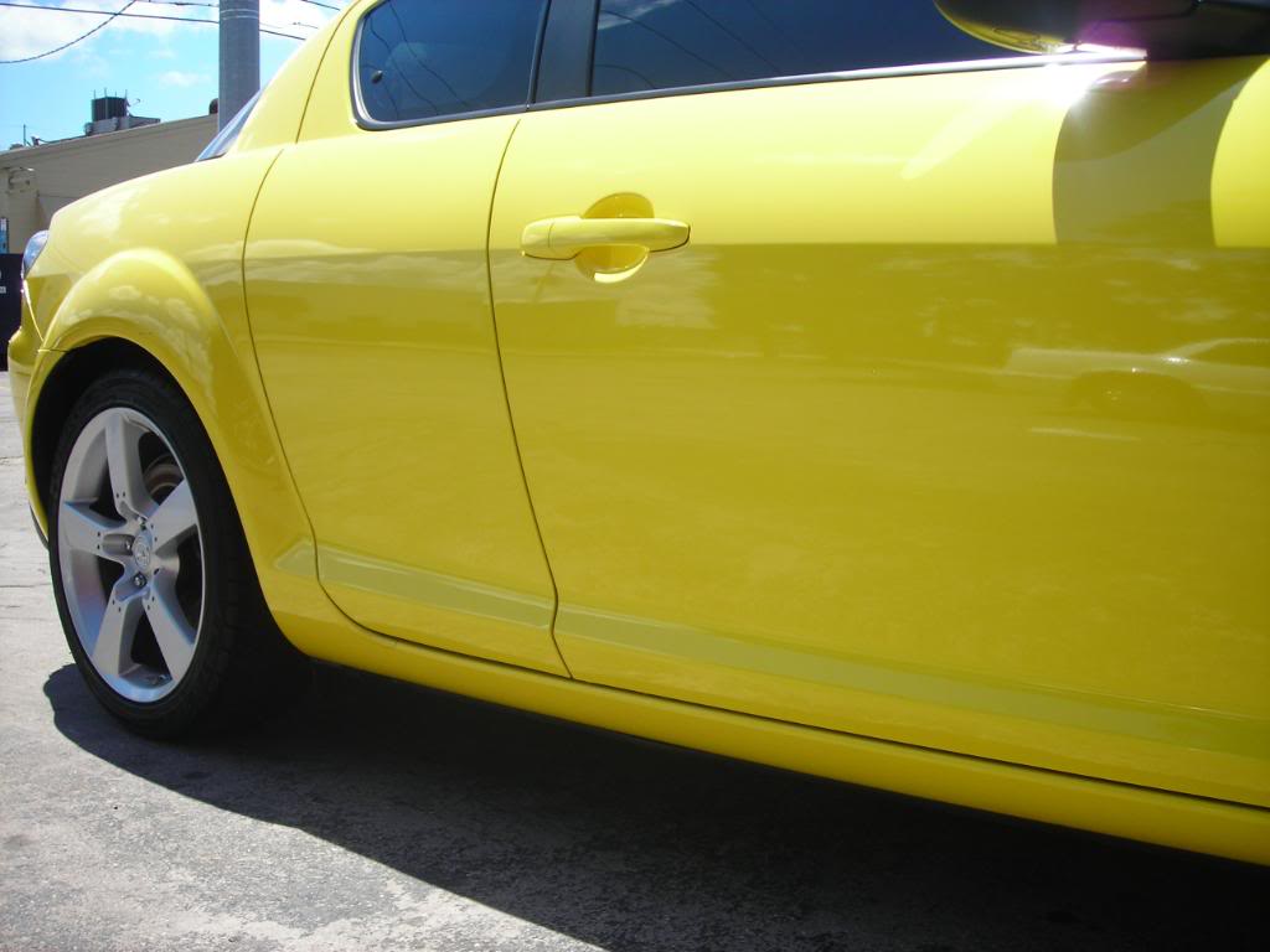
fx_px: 1394
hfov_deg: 49.0
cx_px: 635
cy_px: 476
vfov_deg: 37.7
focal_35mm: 38
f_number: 6.4
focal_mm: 6.3
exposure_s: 1/116
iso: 50
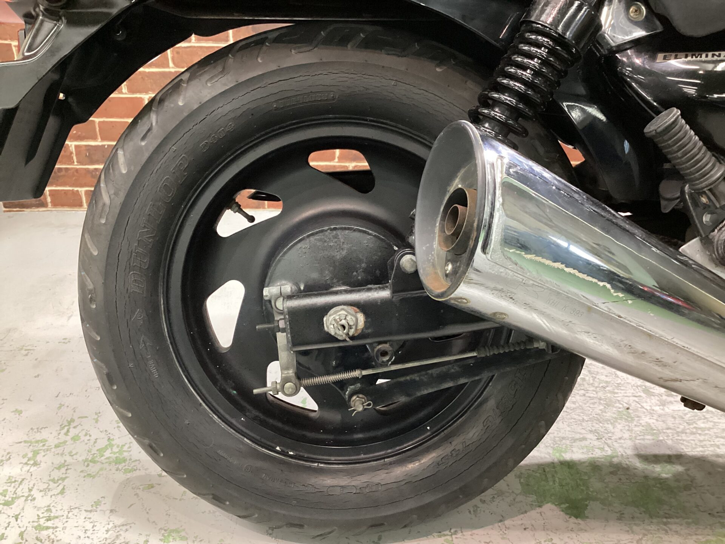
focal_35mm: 31
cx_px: 362
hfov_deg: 58.4
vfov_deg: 45.4
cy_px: 272
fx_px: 649
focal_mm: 3.3
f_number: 2.4
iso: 250
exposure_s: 1/40
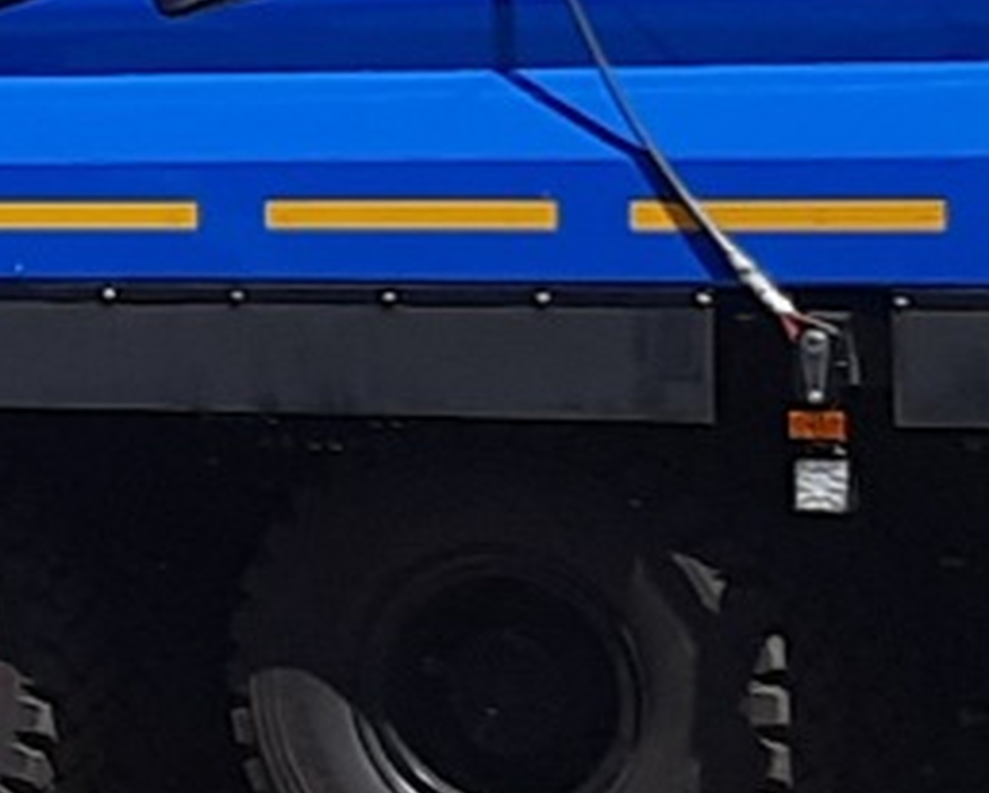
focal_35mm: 191
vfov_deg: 8.0
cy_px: -96
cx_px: -2707
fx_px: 5595
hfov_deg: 7.6
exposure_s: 1/714
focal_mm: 4.6
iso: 20
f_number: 2
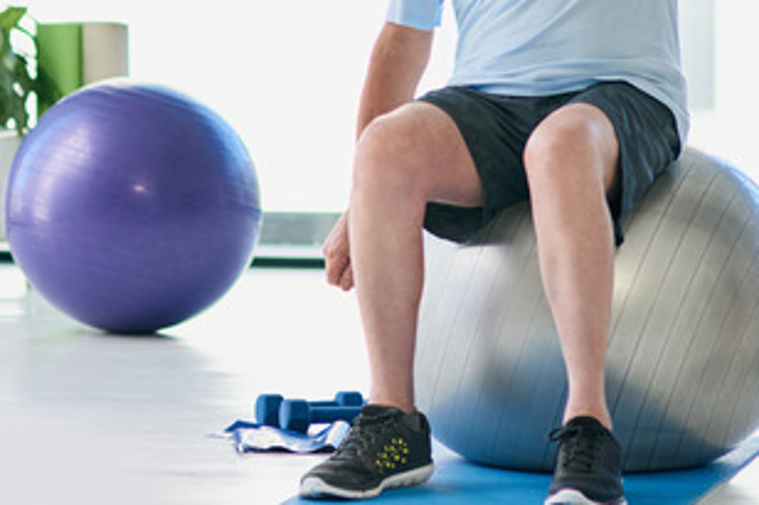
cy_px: -5
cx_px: 320
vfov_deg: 5.9
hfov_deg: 8.9
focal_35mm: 232
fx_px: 4889
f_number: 2
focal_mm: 85
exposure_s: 1/400
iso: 200
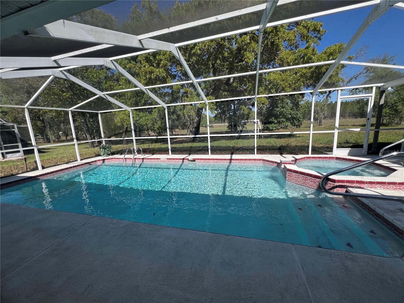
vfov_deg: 89.9
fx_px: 152
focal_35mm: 13
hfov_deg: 106.2
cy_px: 152
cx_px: 202
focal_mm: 1.57
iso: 32
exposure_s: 1/1292
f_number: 1.8
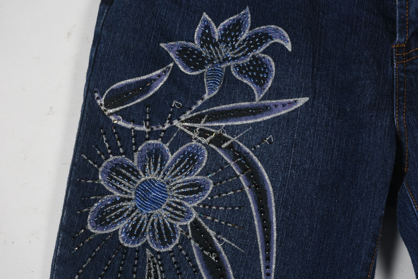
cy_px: 140
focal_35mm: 84
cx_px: 209
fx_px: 976
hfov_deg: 24.2
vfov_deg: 16.3
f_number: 10
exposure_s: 1/125
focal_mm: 56
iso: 200
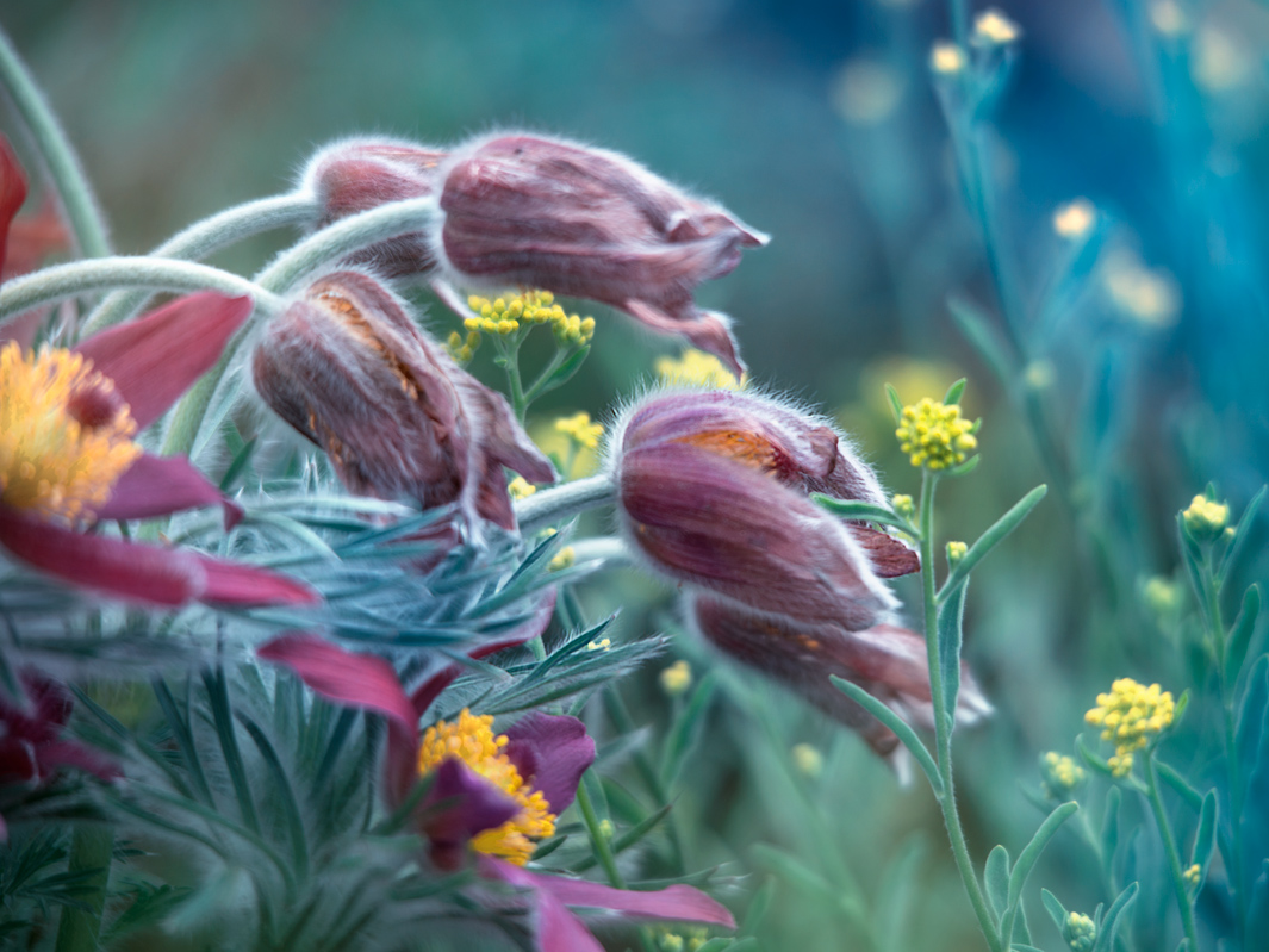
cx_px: 696
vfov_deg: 2.7
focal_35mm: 542
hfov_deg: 3.7
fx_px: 19872
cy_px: 476
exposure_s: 1/200
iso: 200
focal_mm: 500
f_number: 6.3
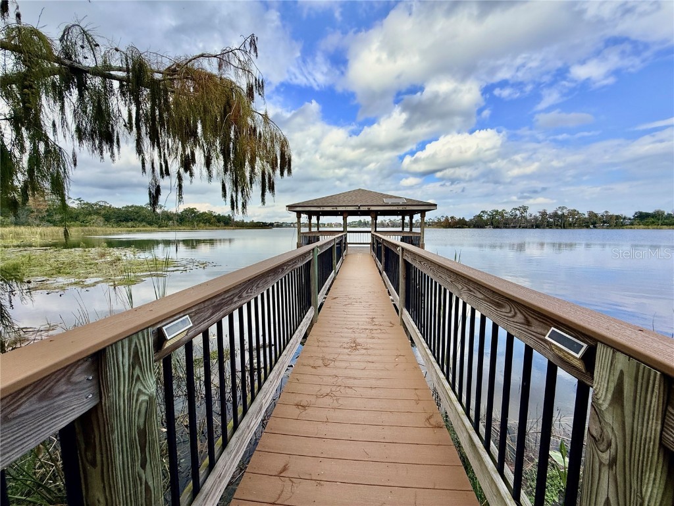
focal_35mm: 14
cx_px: 337
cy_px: 253
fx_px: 273
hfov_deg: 102.1
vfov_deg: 85.7
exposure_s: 1/1745
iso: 50
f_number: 2.2
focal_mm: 2.22
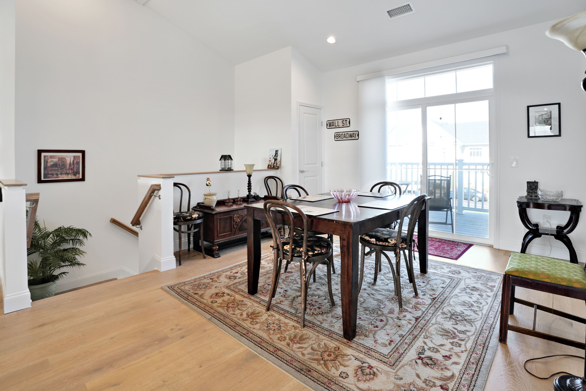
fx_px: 260
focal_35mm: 16
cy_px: 196
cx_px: 293
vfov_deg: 73.7
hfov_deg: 96.7
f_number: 8
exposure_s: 1/10
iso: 320
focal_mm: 16
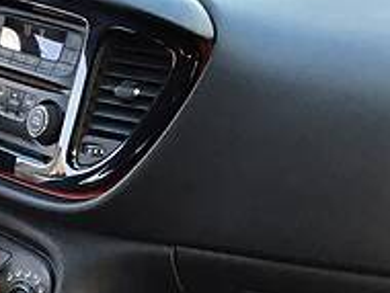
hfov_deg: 16.1
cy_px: 285
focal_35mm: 122
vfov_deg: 12.1
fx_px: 1376
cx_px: 131
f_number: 2.2
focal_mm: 4.2
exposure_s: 1/33
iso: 32
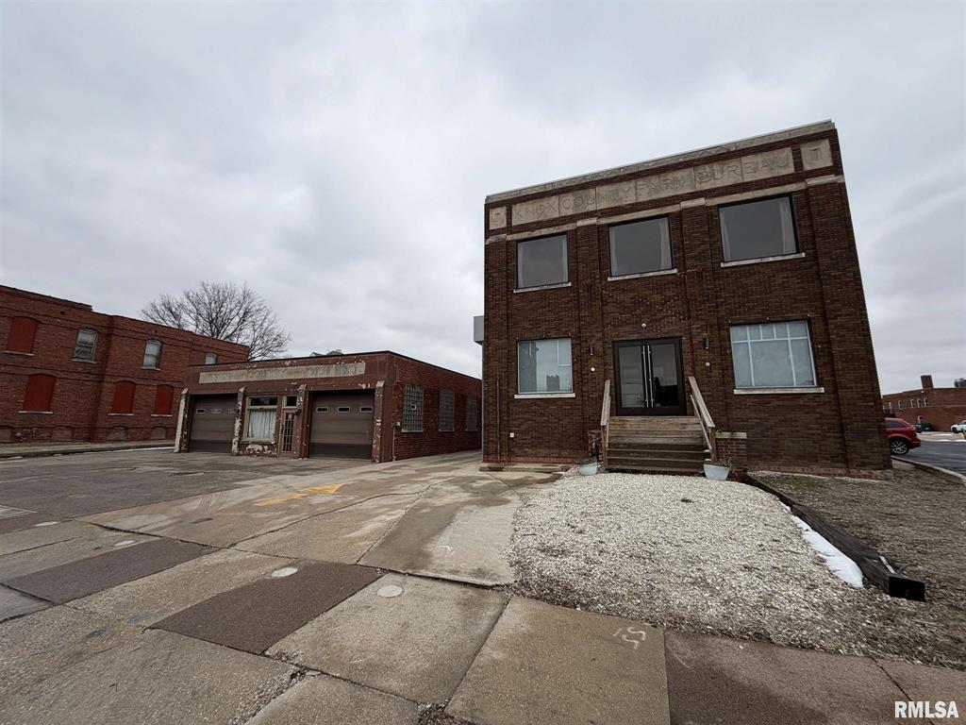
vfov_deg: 85.7
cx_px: 483
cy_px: 362
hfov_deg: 102.1
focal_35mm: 14
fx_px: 391
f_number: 2.2
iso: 32
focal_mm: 2.22
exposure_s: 1/770
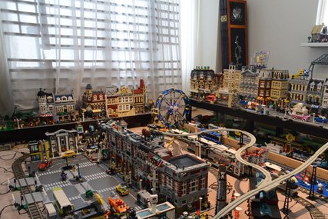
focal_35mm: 30
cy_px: 149
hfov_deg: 61.7
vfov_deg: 42.9
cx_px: 186
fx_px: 273
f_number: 8
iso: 2000
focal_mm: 20
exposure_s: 1/20
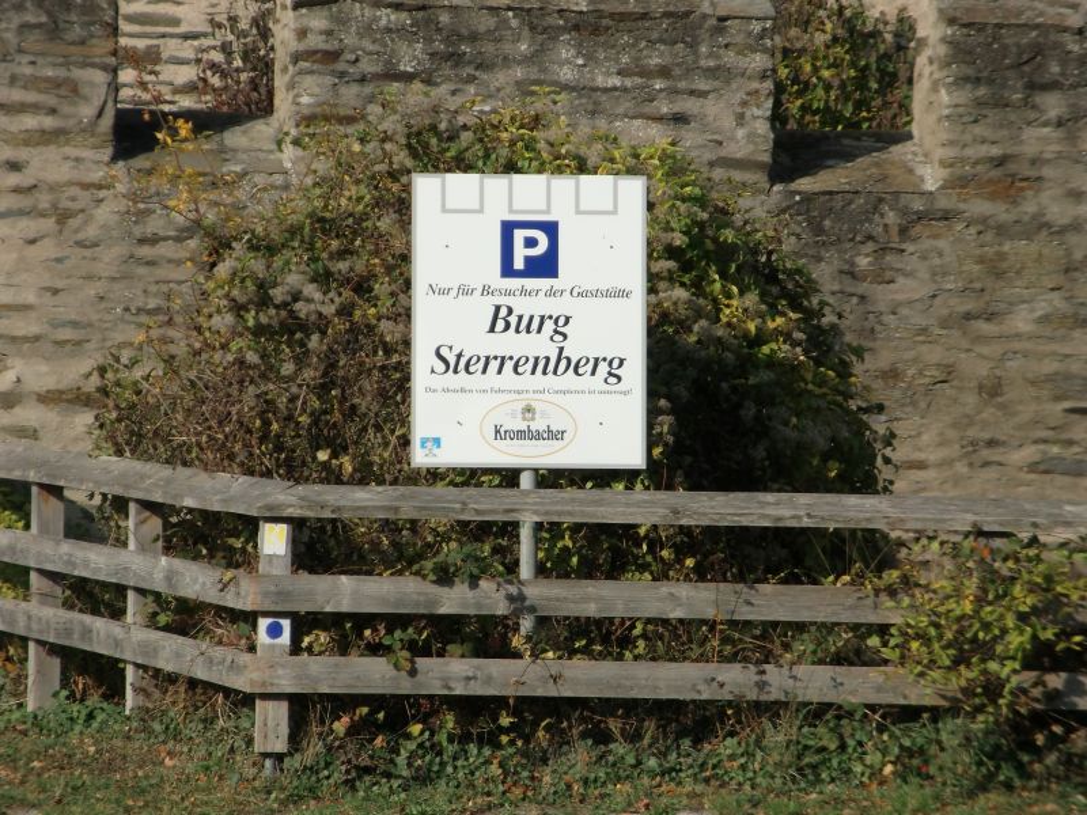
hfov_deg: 8.2
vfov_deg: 6.2
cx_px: 544
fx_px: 7536
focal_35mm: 240
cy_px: 408
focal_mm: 43
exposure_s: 1/400
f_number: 5.8
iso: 64
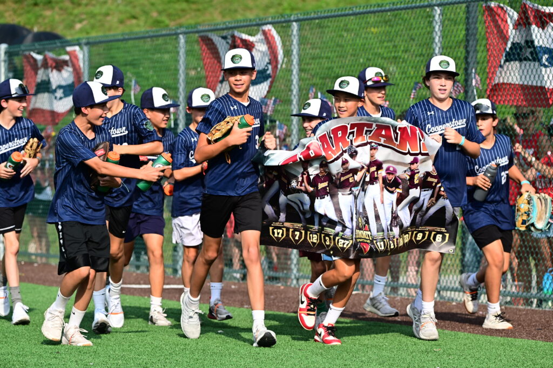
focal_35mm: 180
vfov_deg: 7.6
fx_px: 2764
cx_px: 276
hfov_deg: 11.4
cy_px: 184
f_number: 5.6
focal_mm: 180
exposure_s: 1/2000
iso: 640
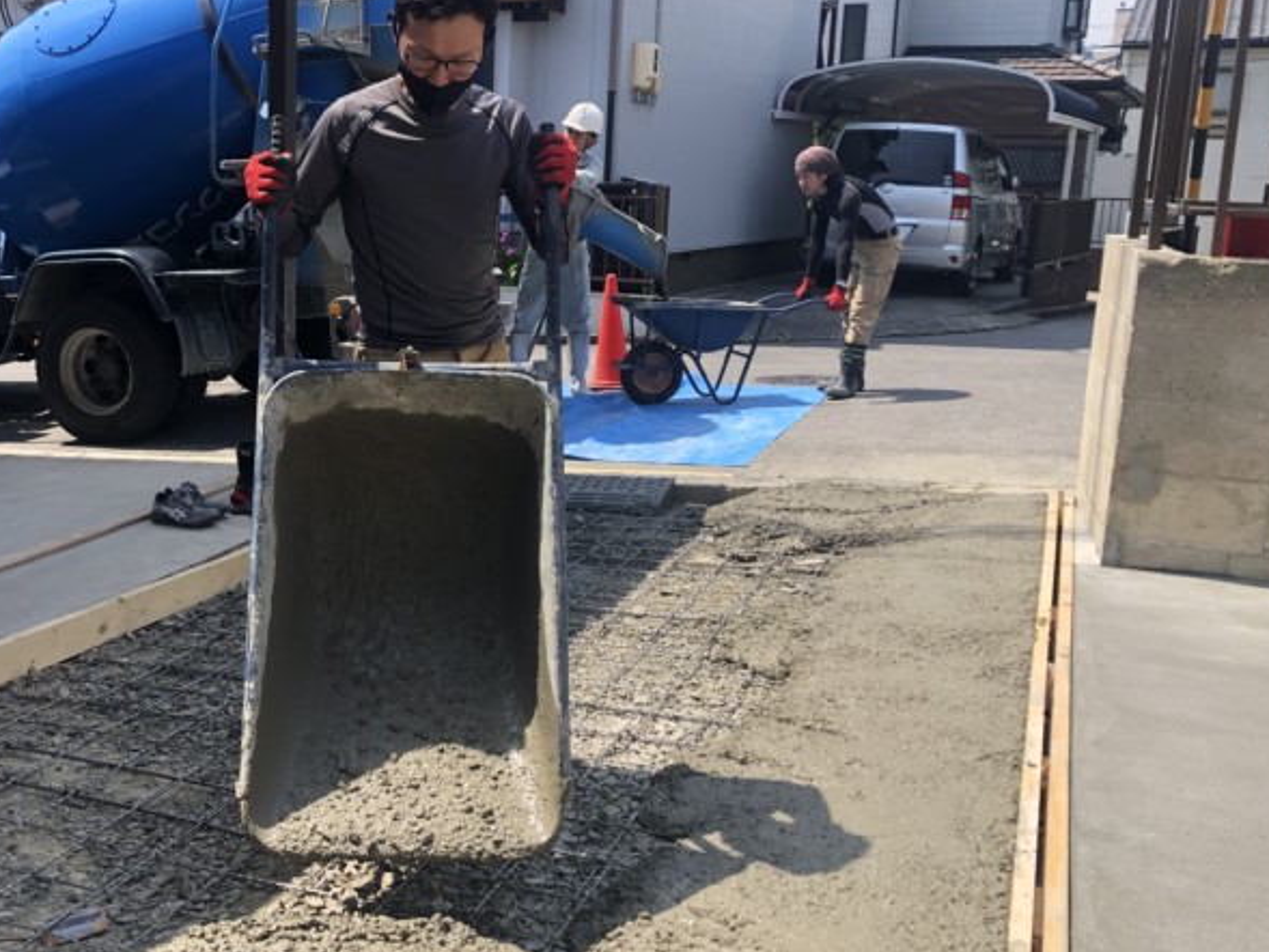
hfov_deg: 48.4
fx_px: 1393
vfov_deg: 37.7
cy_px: 431
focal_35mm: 38
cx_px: 465
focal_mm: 3.99
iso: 20
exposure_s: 1/941
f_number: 1.8
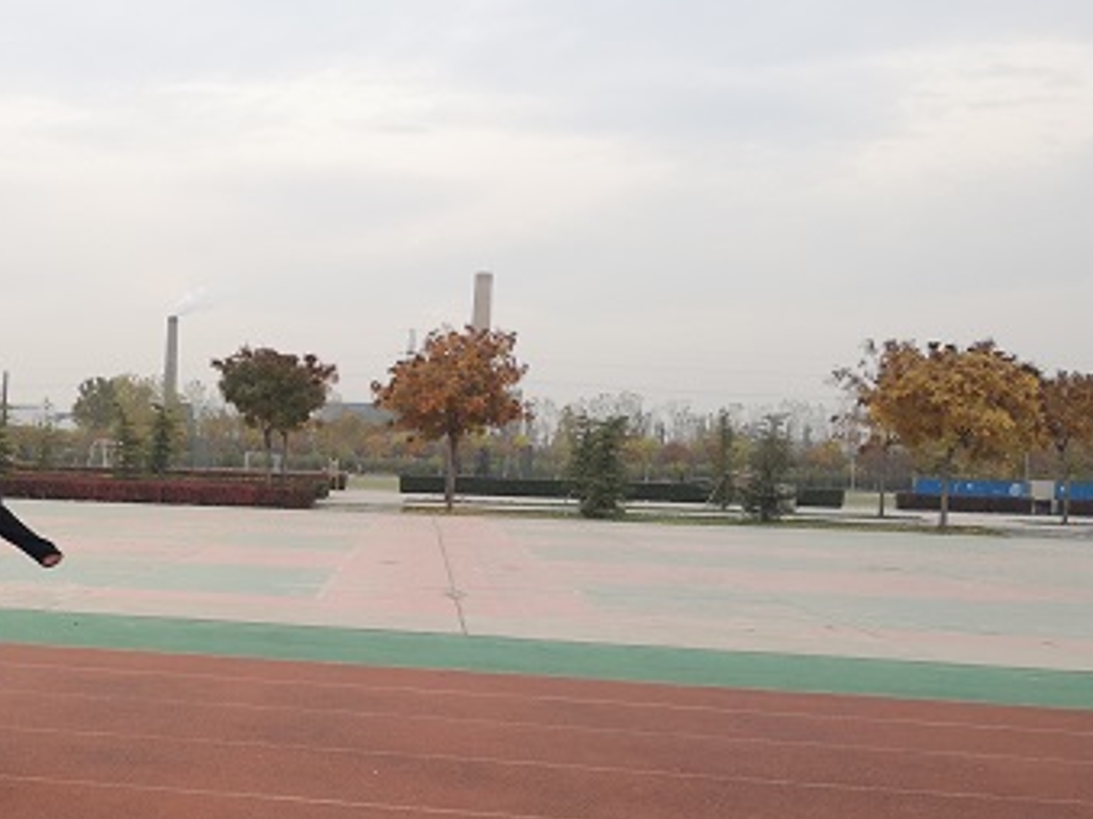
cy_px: 480
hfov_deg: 35.1
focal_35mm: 51
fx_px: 1610
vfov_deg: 28.5
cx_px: 84
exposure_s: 1/730
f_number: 1.8
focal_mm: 3.95
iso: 50
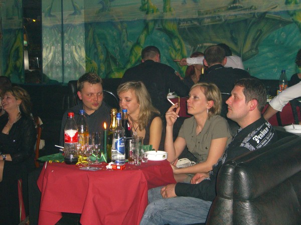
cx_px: 150
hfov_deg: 33.8
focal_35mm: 57
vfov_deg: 25.7
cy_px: 112
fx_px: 496
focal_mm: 11.8
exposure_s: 1/60
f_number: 3.6
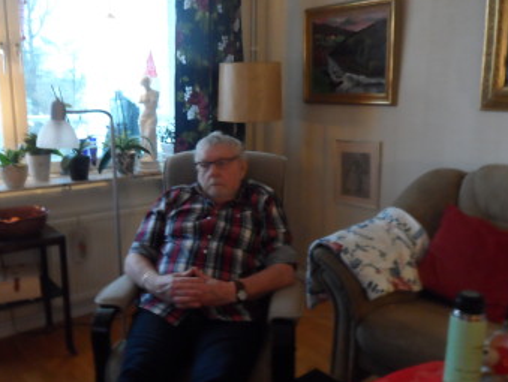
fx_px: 485
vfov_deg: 43.0
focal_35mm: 33
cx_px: 216
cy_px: 195
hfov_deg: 55.1
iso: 400
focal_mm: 4.9
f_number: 3.1
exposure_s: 1/6
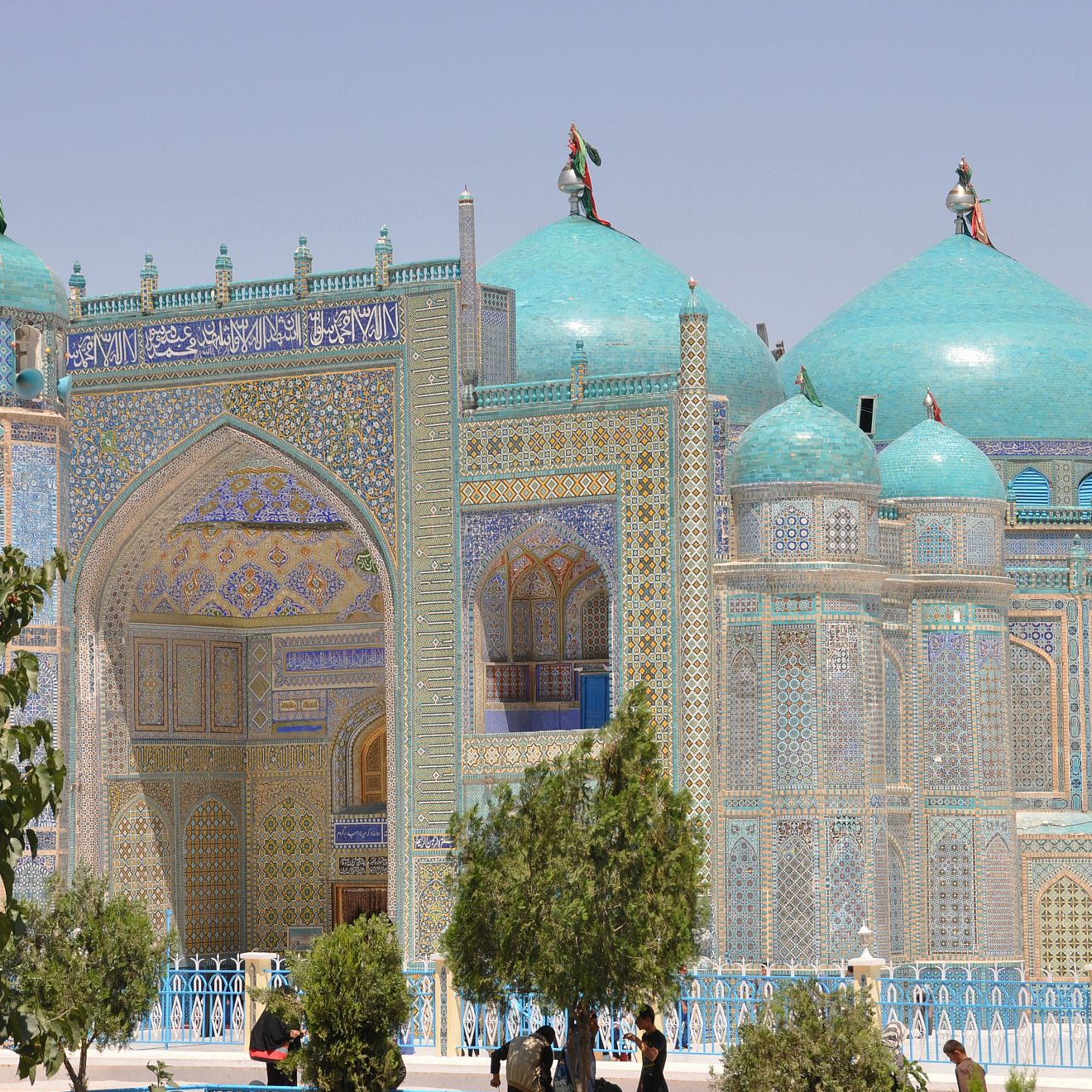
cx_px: 644
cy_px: 544
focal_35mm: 108
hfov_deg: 16.1
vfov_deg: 16.1
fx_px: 3855
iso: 200
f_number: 10
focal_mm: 56
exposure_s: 1/400
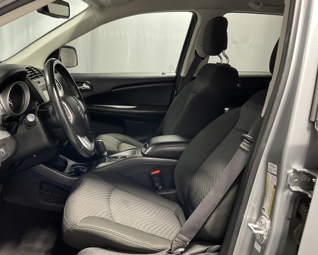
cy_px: 143
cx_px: 125
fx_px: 339
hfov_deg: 49.9
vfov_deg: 41.1
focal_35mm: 36
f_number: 1.8
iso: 200
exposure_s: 1/50
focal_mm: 3
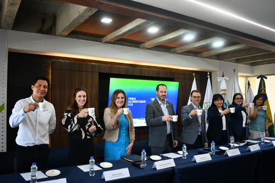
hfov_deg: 61.9
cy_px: 92
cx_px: 138
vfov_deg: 43.6
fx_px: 229
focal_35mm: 30
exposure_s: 1/125
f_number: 3.8
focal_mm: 20
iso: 1100
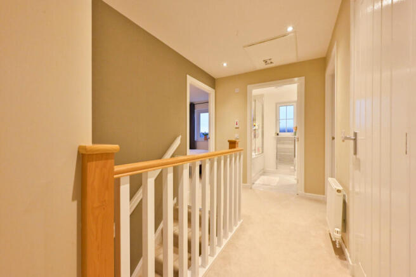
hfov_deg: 104.3
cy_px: 138
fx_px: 162
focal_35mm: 14
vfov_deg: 81.1
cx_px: 208
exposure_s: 1/15
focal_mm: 14
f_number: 13
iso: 2500
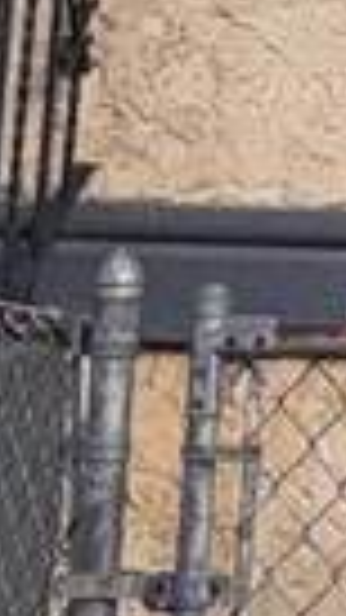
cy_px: -1012
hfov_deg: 4.8
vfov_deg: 8.0
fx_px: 3982
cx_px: 899
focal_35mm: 244
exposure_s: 1/4950
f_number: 1.78
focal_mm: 6.76
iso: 50
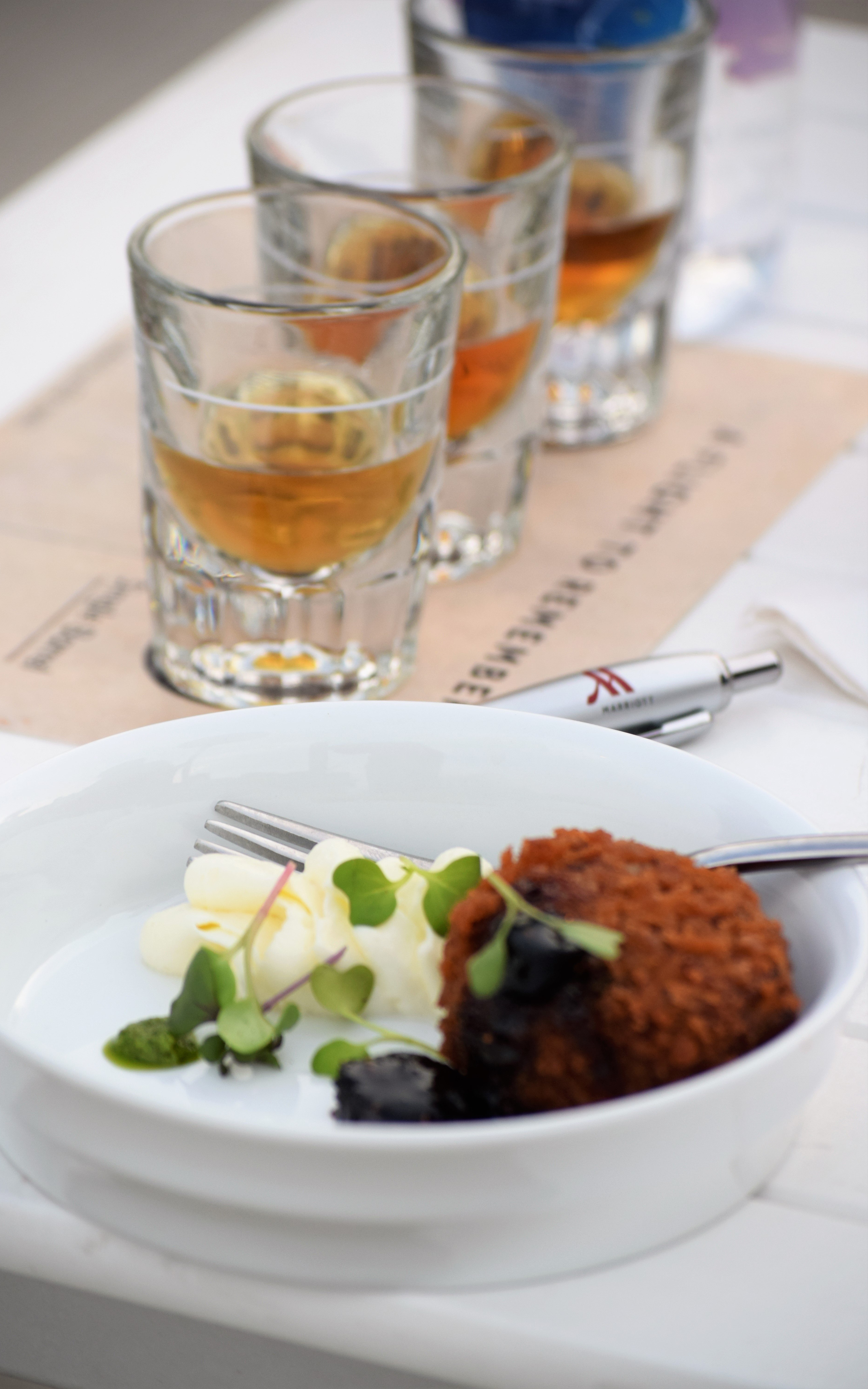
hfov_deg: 8.6
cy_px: 694
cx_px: 405
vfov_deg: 13.7
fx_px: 5791
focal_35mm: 153
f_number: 7.1
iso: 400
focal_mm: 100
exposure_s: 1/200
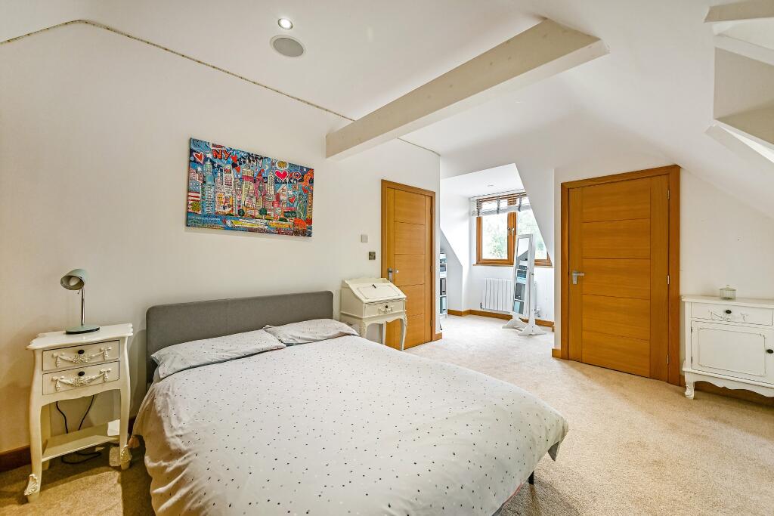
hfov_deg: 104.2
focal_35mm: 14
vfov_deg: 81.2
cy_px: 258
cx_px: 387
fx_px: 301
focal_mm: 14
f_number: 9
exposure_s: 1/4
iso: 250
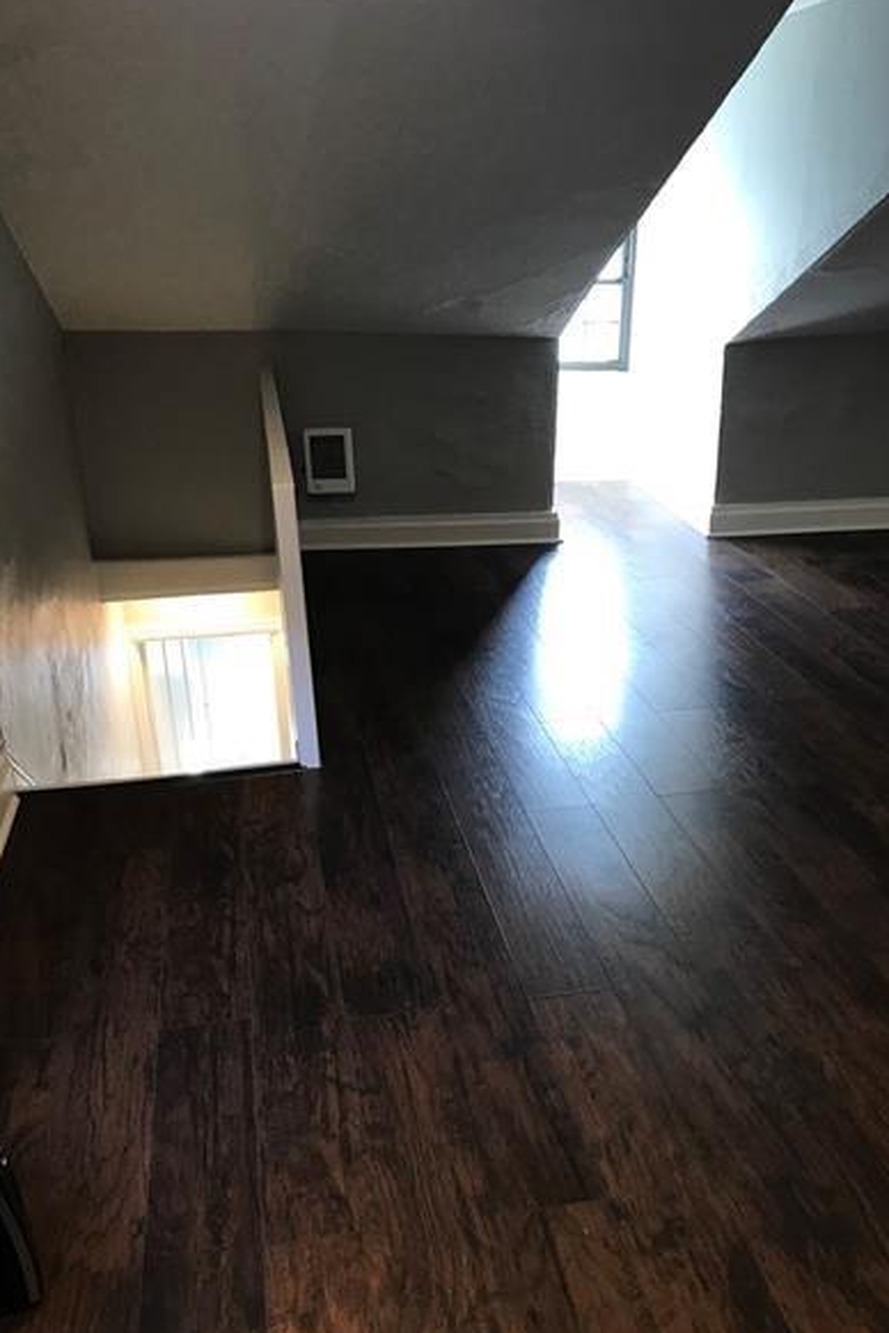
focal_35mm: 30
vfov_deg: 61.9
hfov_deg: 43.6
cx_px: 419
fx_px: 1111
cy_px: 657
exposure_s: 1/24
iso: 32
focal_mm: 3.99
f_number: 1.8
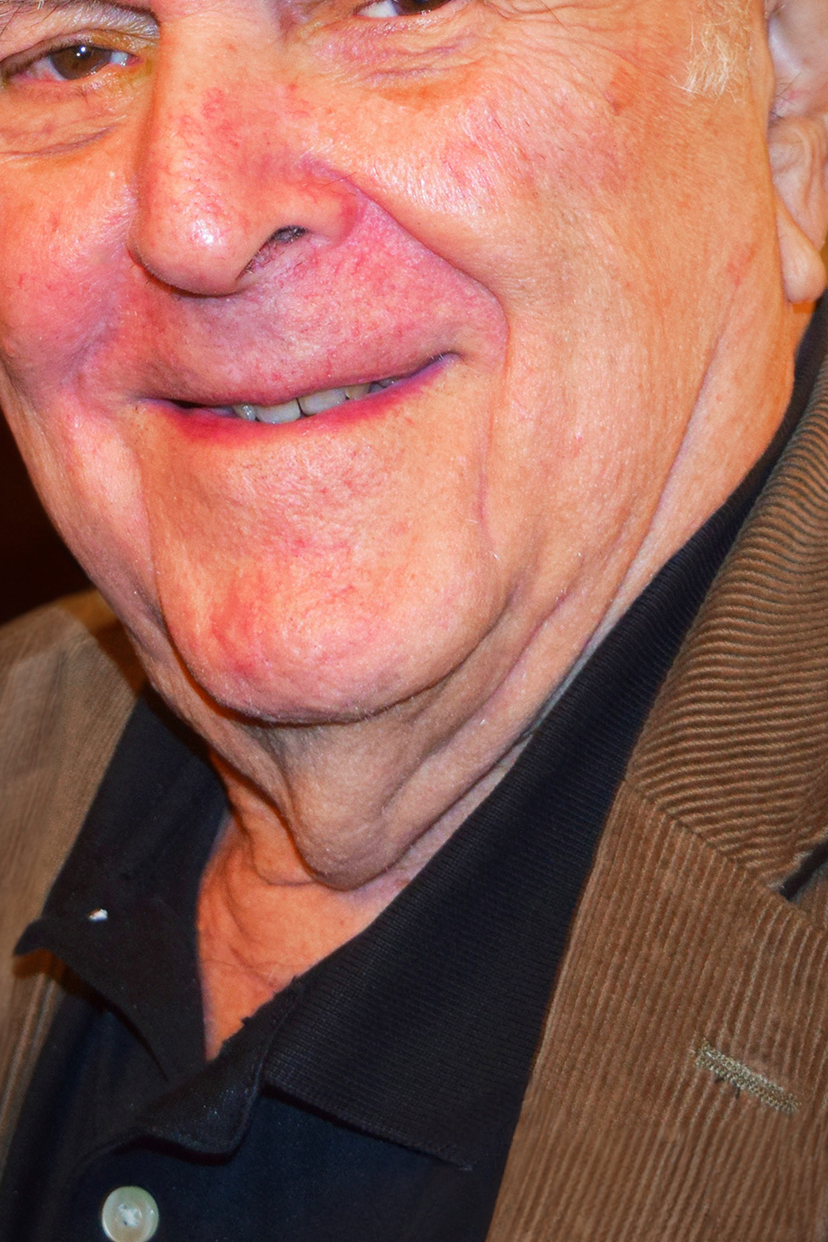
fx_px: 6995
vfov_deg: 10.1
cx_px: 396
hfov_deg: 6.8
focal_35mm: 203
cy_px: 288
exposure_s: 1/60
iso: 800
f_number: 2.8
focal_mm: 85
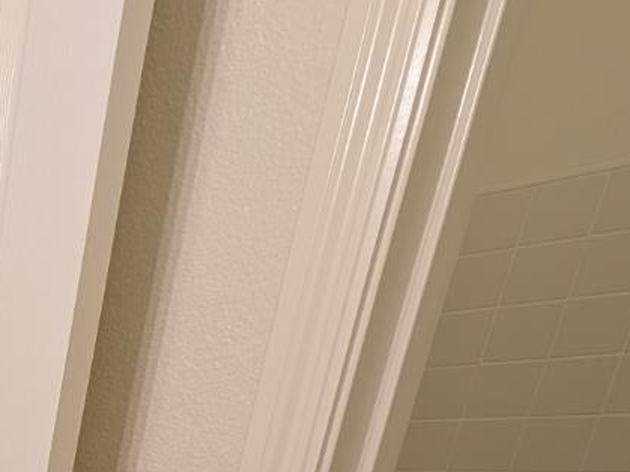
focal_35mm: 43
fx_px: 782
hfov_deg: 27.7
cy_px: 772
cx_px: -338
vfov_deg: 23.6
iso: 62
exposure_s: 1/24
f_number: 1.95
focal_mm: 2.23
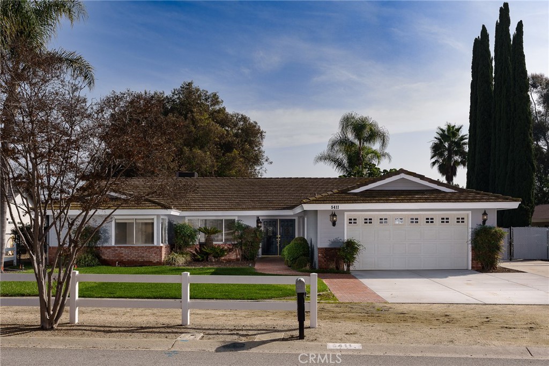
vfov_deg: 33.4
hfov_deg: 48.5
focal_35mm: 40
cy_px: 183
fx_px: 610
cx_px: 274
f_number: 11
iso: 100
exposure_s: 1/200
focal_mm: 40
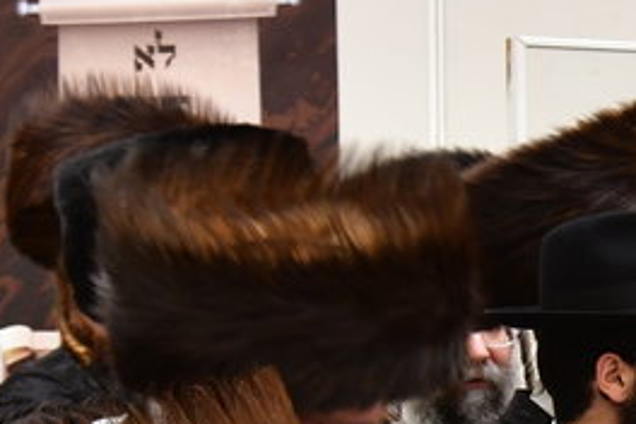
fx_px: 4505
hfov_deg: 7.8
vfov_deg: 5.3
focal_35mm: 255
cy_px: 637
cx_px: 1149
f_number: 5.6
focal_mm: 48
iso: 1250
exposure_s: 1/100
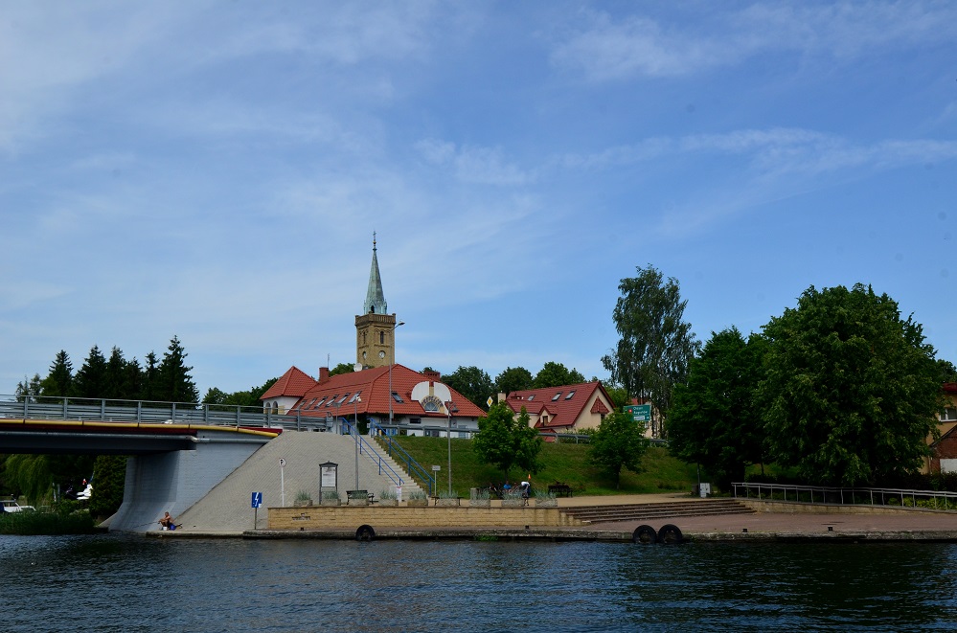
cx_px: 478
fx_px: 955
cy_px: 316
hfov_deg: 53.2
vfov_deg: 36.7
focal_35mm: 36
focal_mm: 24
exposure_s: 1/500
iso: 400
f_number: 11
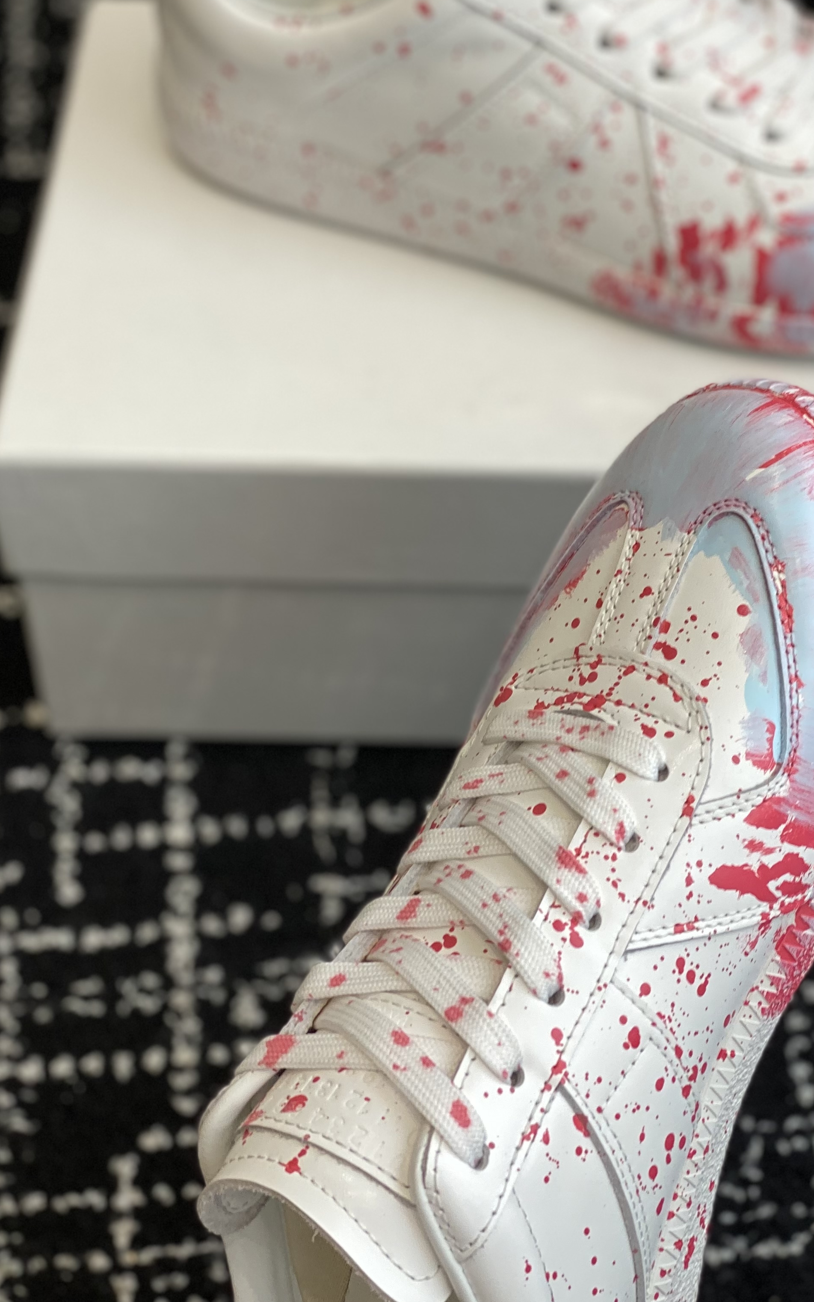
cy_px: 453
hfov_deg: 17.7
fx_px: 2591
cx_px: 616
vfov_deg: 28.1
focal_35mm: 73
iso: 25
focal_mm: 6
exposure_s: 1/122
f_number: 2
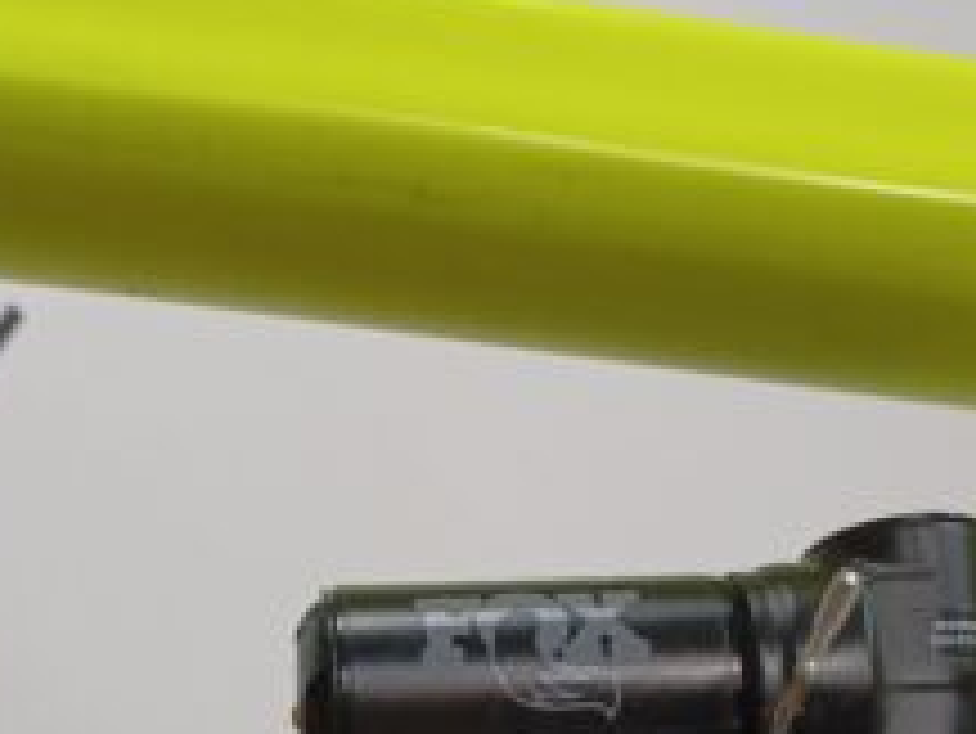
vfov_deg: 30.8
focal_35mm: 46
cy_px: 585
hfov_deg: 41.1
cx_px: 553
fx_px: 1298
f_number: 1.8
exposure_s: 1/111
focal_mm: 4.6
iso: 400
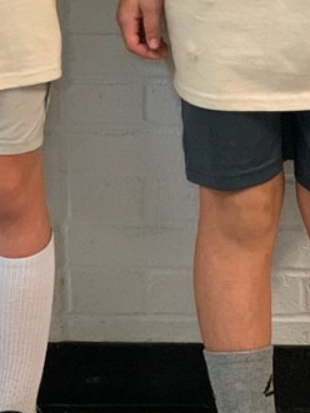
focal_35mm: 161
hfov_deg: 9.2
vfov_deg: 12.0
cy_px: -110
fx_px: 1924
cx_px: 82
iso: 250
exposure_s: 1/60
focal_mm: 6
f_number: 2.4
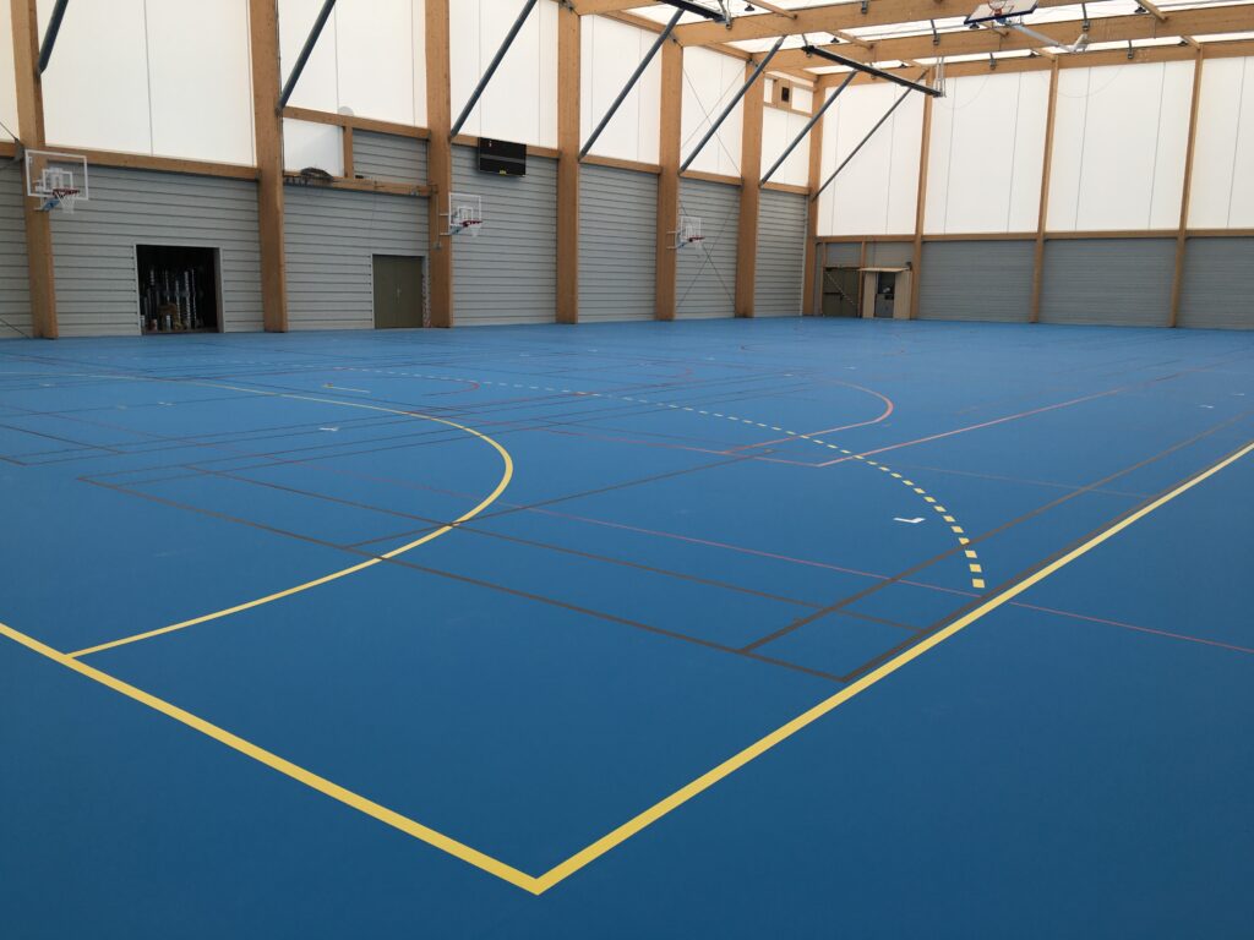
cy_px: 470
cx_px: 627
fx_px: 1051
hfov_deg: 61.7
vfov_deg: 48.2
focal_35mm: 29
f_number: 2.2
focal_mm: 4.15
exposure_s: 1/119
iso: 25
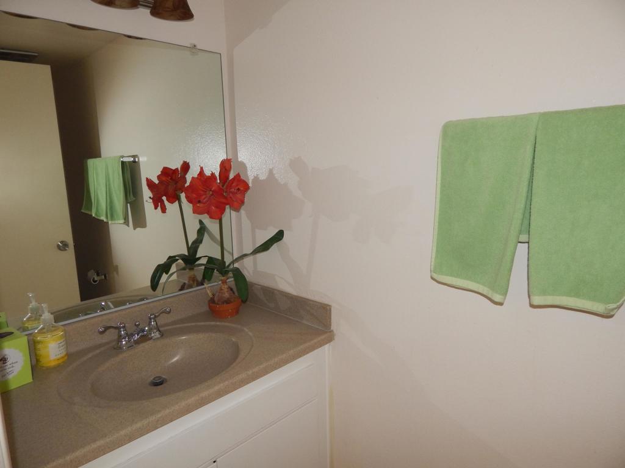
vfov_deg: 58.9
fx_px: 415
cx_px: 312
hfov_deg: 73.9
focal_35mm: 23
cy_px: 234
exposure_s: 1/30
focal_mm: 4
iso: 200
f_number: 3
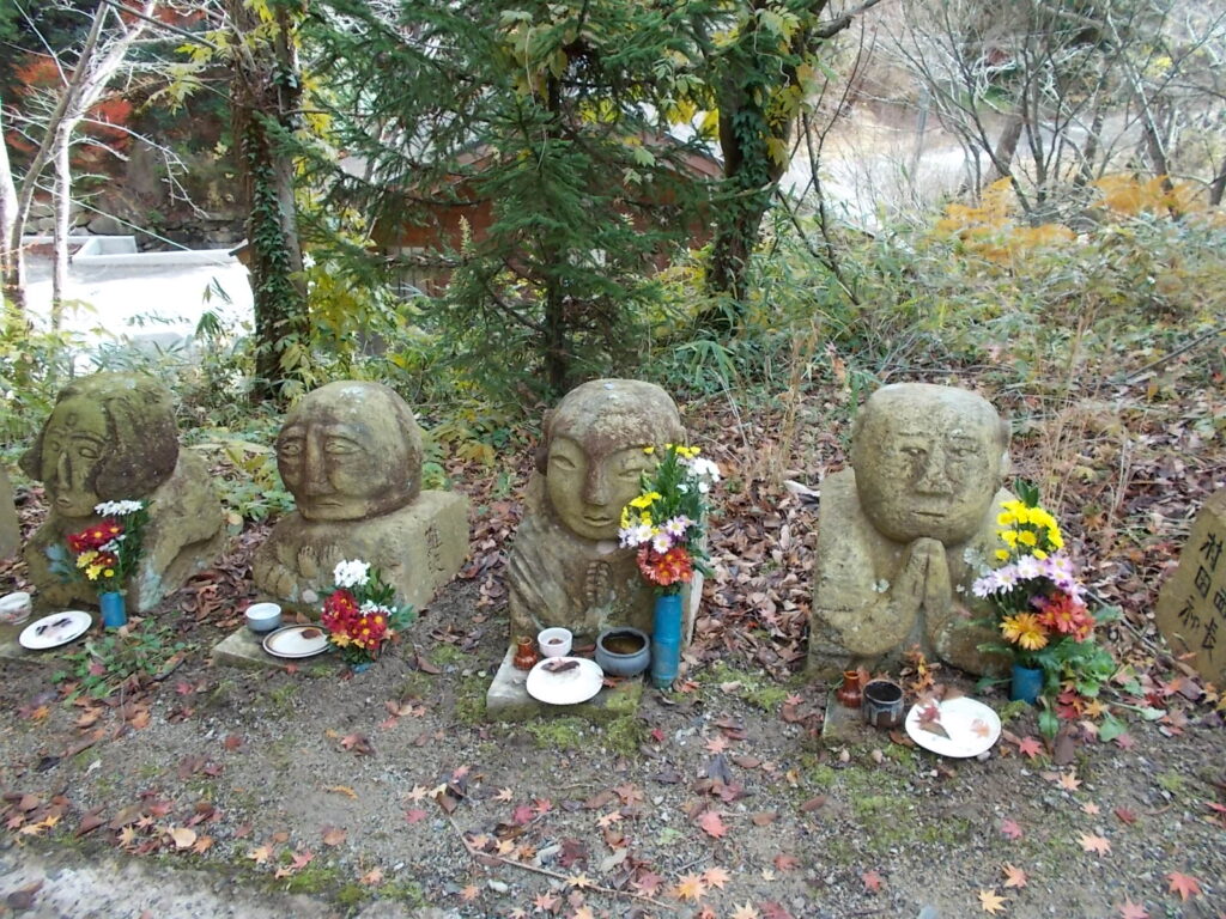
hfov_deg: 67.3
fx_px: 921
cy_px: 460
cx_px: 613
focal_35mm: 26
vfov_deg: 53.1
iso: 80
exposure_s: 1/80
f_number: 3.2
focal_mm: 4.6
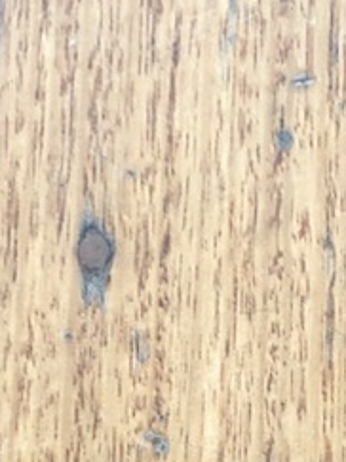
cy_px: 491
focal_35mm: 109
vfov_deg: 17.5
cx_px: 630
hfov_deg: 12.4
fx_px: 1454
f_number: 1.8
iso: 50
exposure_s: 1/15
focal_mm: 3.99
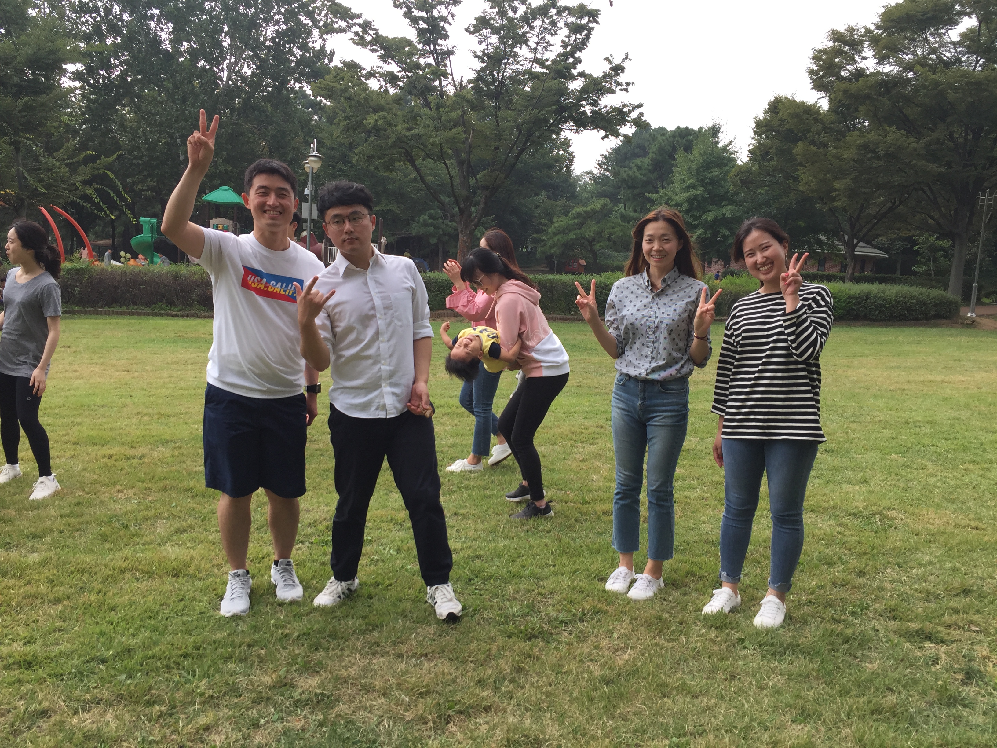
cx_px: 498
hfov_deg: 61.7
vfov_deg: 48.2
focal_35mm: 29
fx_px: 835
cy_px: 374
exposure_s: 1/444
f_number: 2.2
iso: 32
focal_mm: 4.15
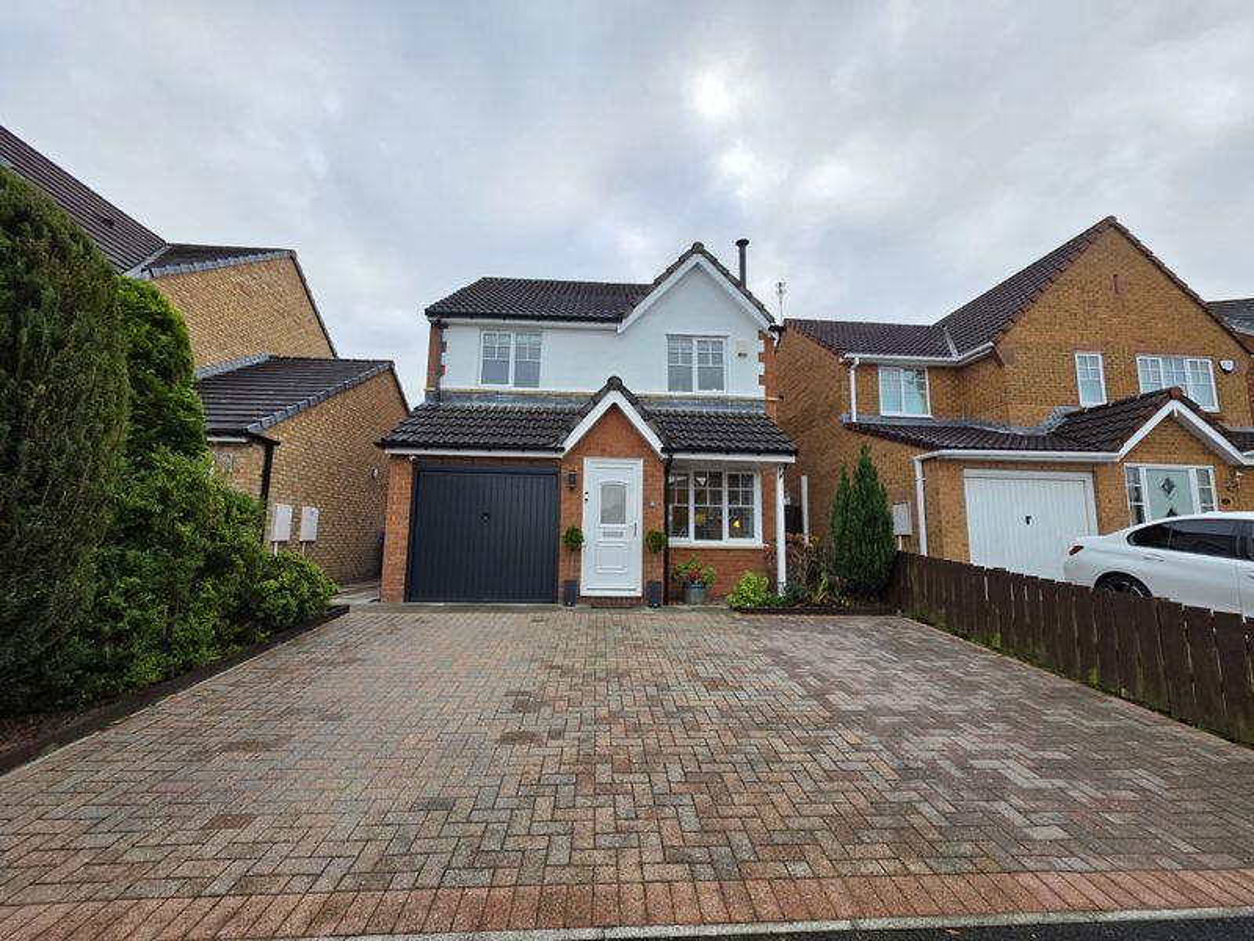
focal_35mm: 13
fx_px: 471
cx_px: 627
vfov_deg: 89.9
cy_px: 470
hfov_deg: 106.2
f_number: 1.9
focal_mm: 2.2
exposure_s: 1/243
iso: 40
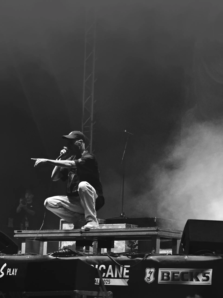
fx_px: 661
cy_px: 149
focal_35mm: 77
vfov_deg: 25.3
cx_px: 112
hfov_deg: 19.1
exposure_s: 1/15
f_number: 2.8
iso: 640
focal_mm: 9
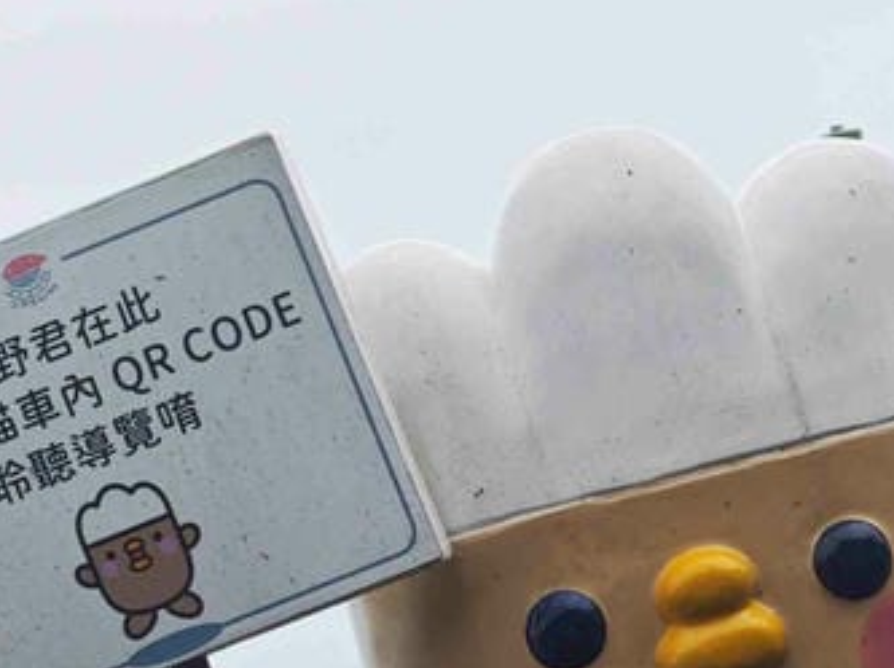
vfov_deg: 8.0
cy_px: 593
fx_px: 4747
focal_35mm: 184
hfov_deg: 10.7
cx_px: 762
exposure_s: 1/423
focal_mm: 8.72
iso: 50
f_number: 2
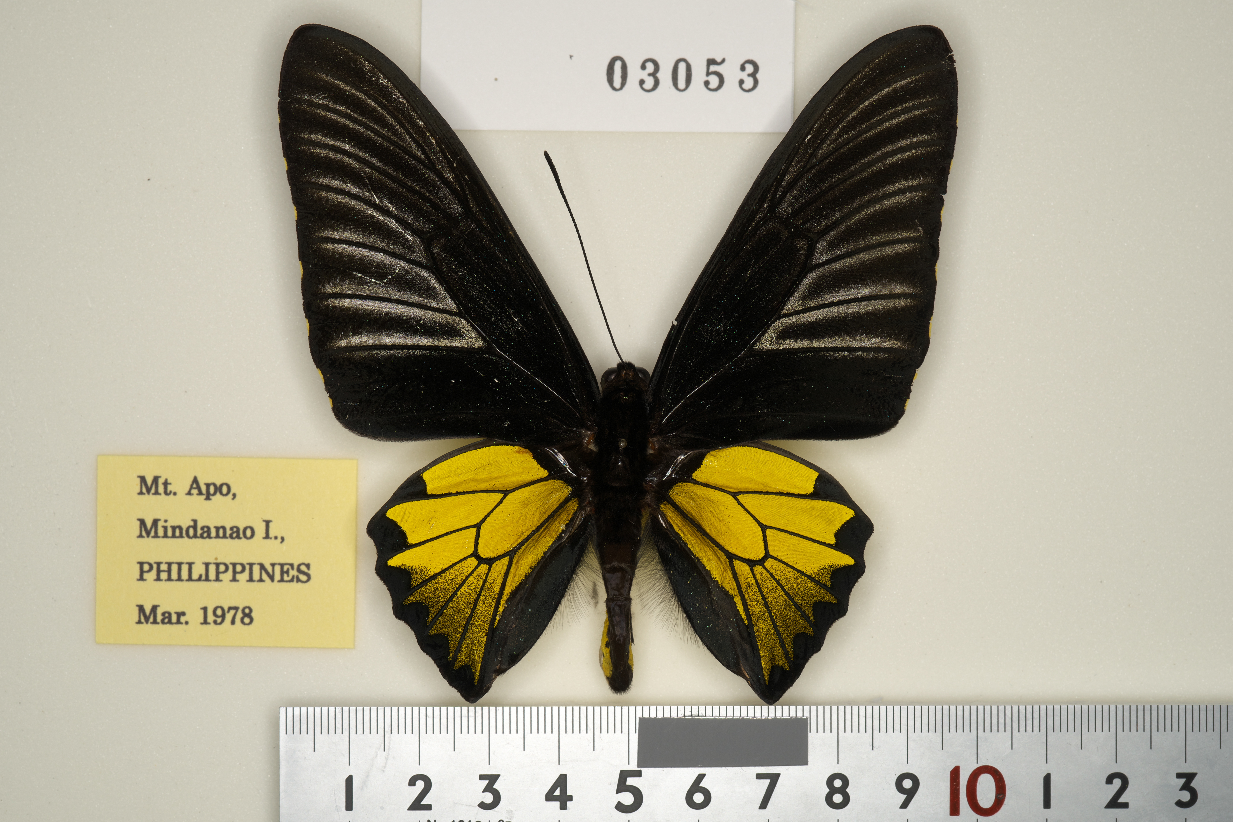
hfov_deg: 27.0
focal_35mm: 75
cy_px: 411
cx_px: 616
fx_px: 2569
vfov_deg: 18.2
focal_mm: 50
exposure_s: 1
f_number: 11
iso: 100
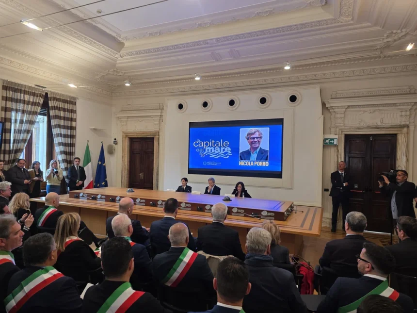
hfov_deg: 73.9
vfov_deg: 58.9
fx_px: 277
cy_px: 156
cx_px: 208
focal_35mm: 23
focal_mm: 6.3
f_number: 1.7
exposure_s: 1/100
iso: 200
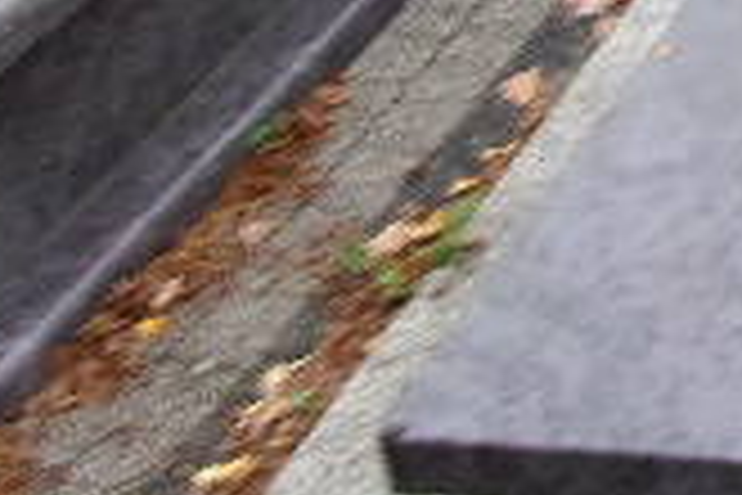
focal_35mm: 109
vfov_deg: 11.8
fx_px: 2246
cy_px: -328
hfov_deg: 17.4
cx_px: 1012
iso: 129
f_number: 3
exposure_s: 1/34
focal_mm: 4.9
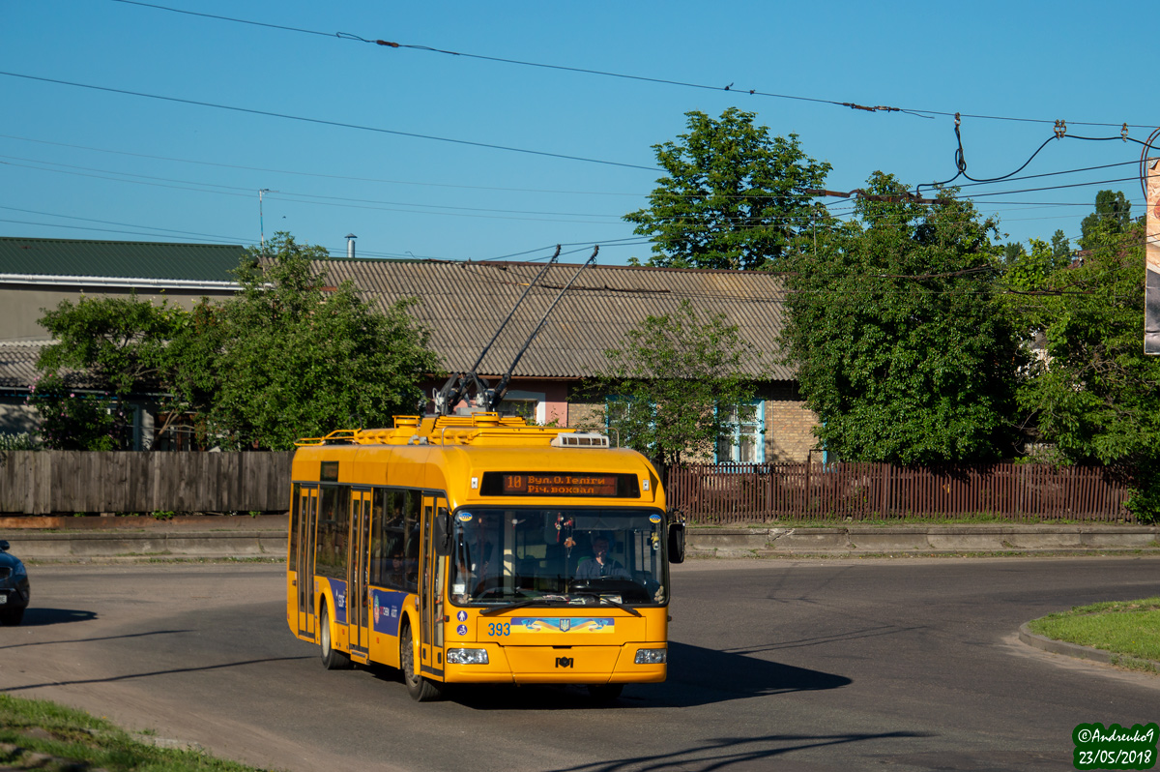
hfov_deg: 20.6
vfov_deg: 13.8
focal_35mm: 99
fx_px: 3187
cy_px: 386
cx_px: 580
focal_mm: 66
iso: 100
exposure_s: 1/800
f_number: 7.1
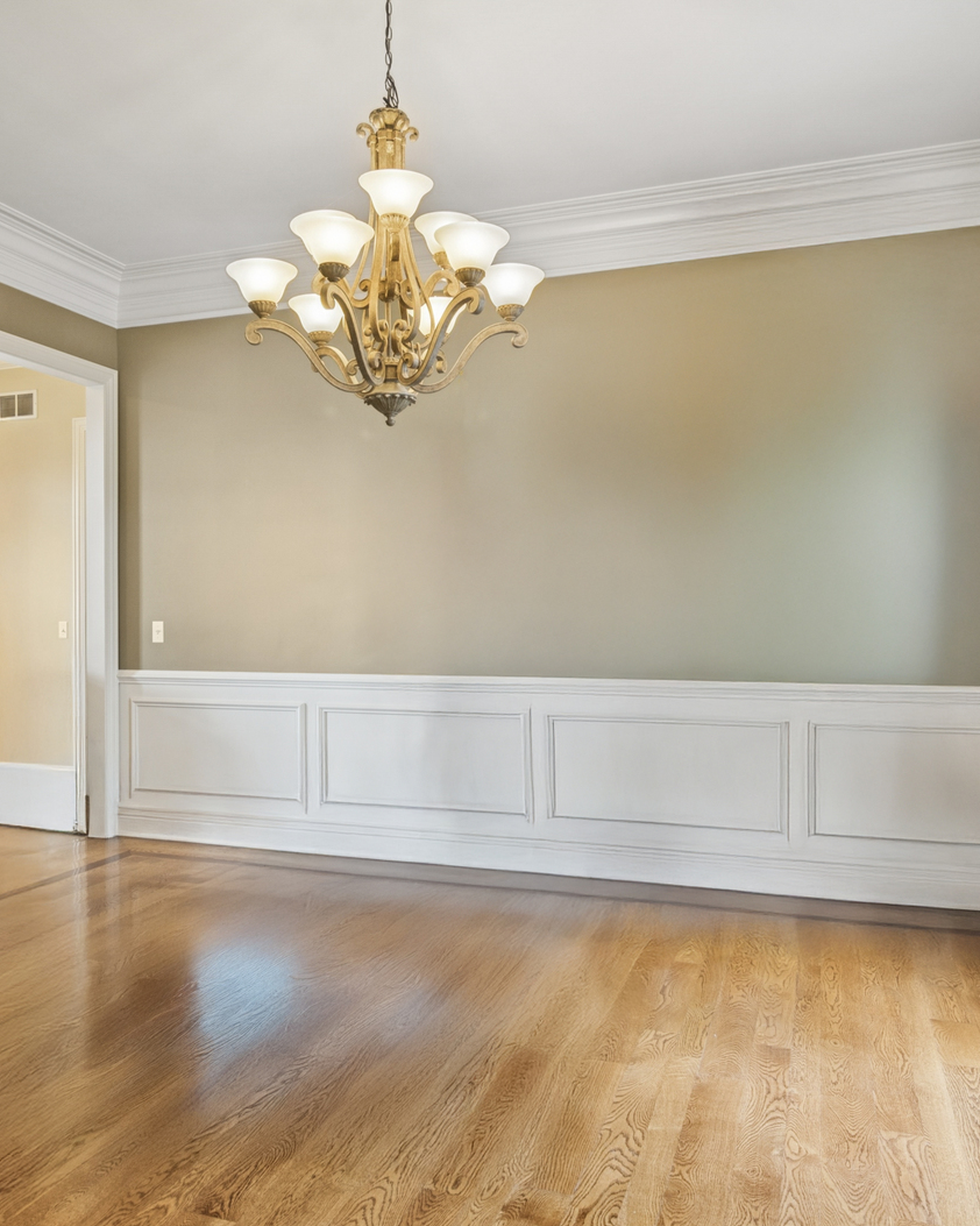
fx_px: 943
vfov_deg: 66.0
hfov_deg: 54.8
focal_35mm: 26
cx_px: 442
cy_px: 618
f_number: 8
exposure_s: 1/4
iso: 200
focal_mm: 12
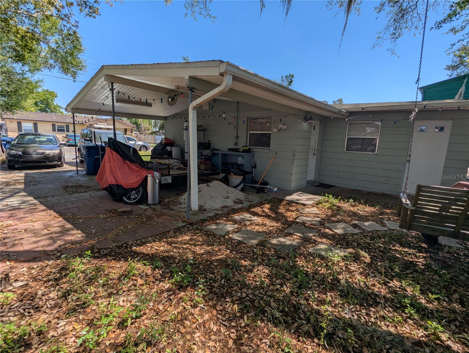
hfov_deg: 94.4
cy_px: 176
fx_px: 217
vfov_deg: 78.2
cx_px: 234
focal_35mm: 16
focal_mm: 2.35
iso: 45
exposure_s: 1/1350
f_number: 2.2
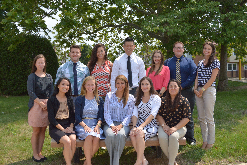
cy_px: 82
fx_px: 267
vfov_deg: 34.1
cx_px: 124
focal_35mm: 39
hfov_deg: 49.6
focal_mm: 26
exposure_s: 1/4000
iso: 800
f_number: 5.6
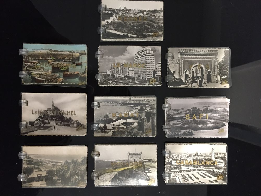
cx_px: 130
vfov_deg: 48.2
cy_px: 98
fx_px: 219
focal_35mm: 29
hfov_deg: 61.7
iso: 250
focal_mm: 4.15
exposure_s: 1/20
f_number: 2.2
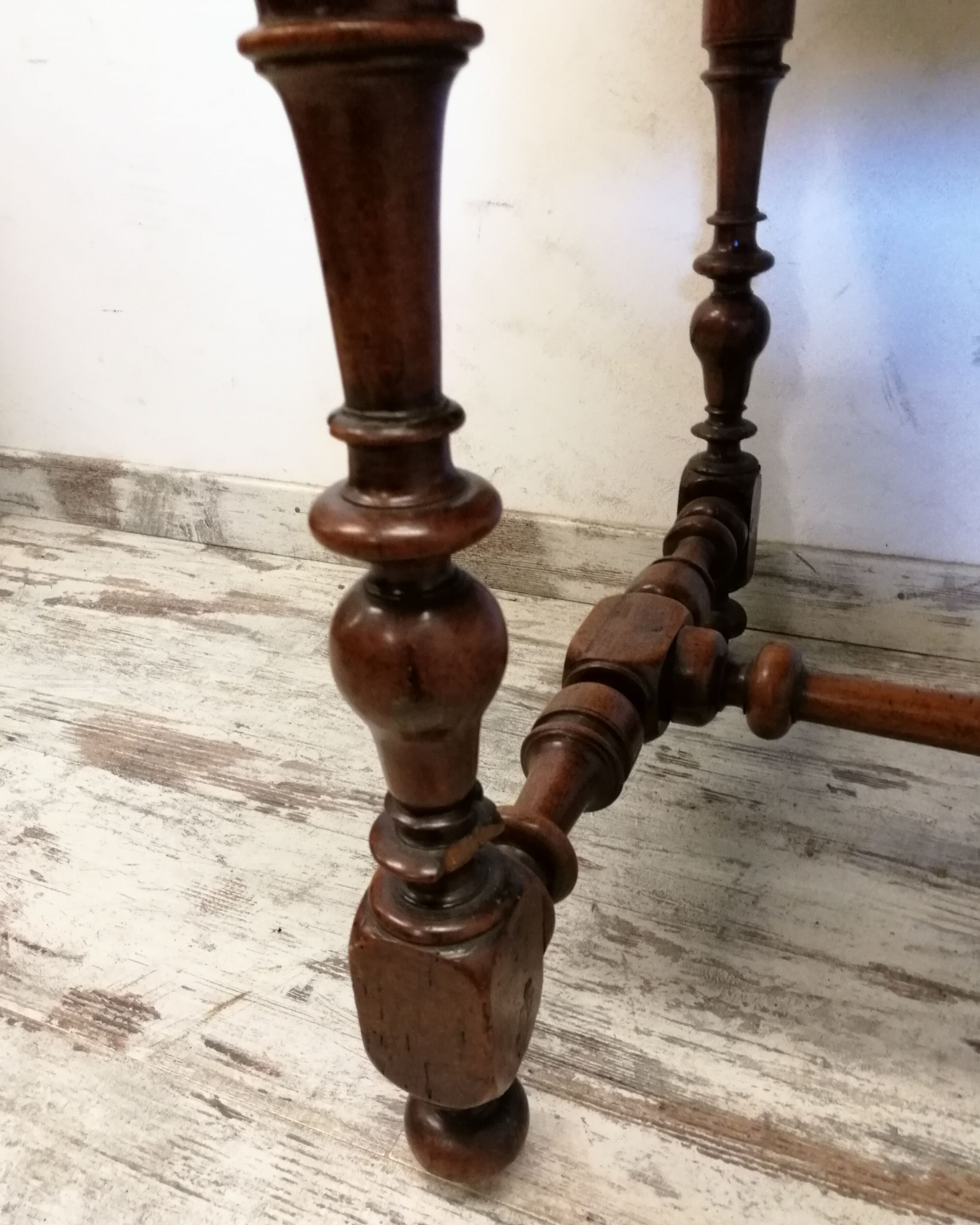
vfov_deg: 65.9
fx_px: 943
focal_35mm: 26
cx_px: 496
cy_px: 655
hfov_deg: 54.9
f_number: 2.2
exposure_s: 1/33.3
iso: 160
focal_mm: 2.38
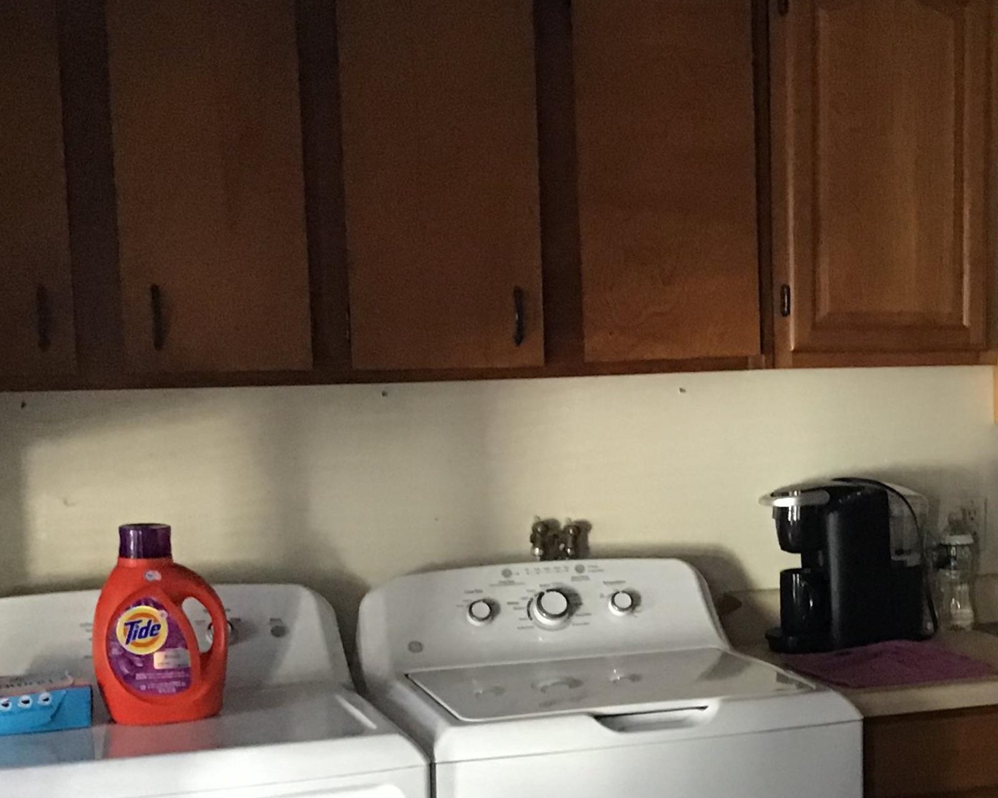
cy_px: 507
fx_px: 1831
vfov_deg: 24.5
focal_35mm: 62
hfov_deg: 29.8
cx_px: 801
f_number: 2.4
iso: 250
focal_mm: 3.3
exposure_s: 1/15
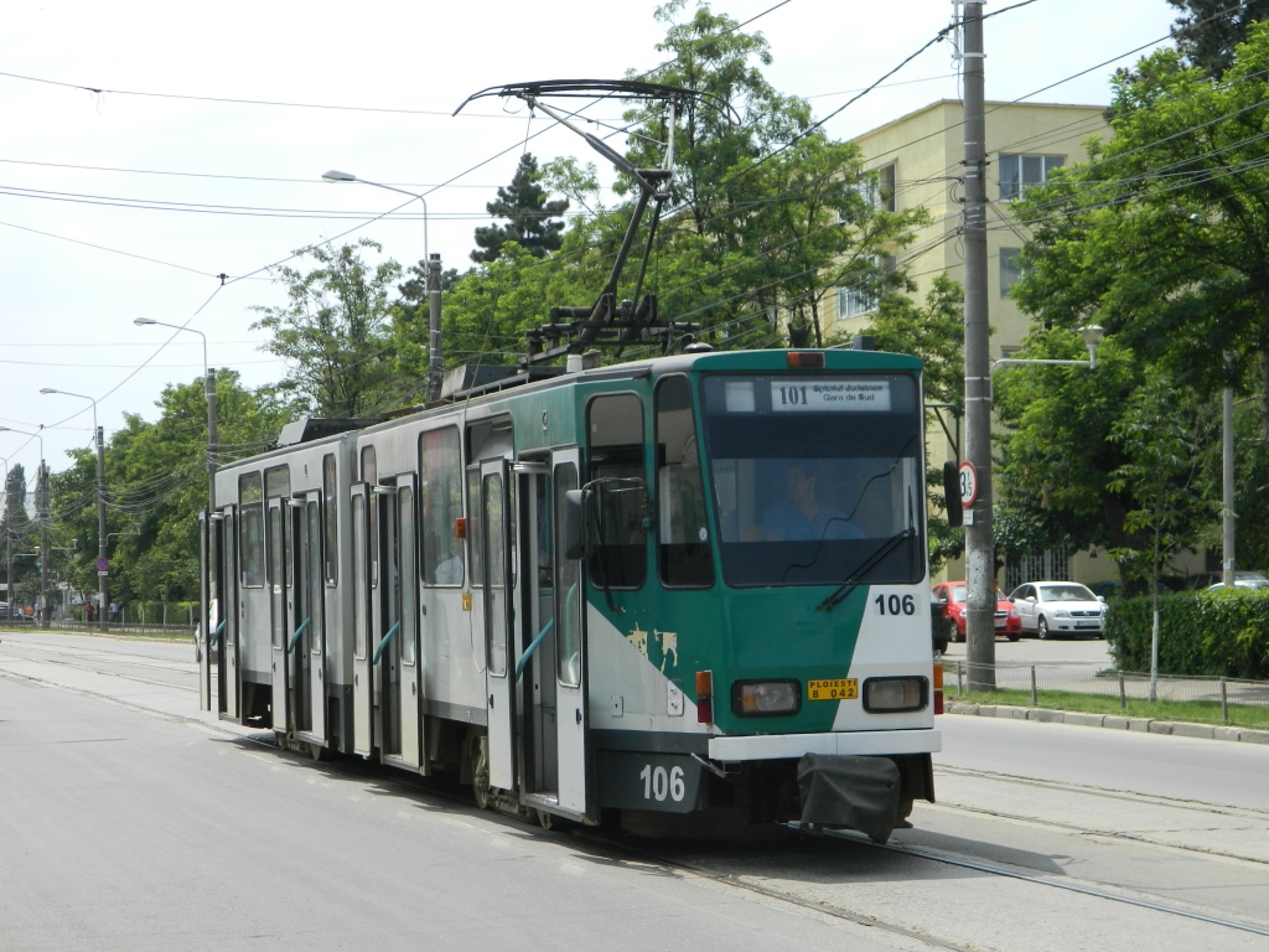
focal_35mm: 84
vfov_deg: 17.6
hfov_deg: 23.3
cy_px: 476
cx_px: 634
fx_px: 3079
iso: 80
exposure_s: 1/500
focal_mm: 15.1
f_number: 4.2
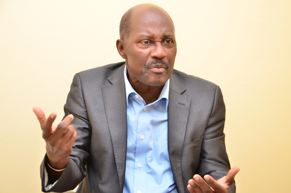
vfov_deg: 18.8
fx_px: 581
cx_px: 146
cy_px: 96
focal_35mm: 72
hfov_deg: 28.1
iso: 400
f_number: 5.6
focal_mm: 48
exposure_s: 1/80
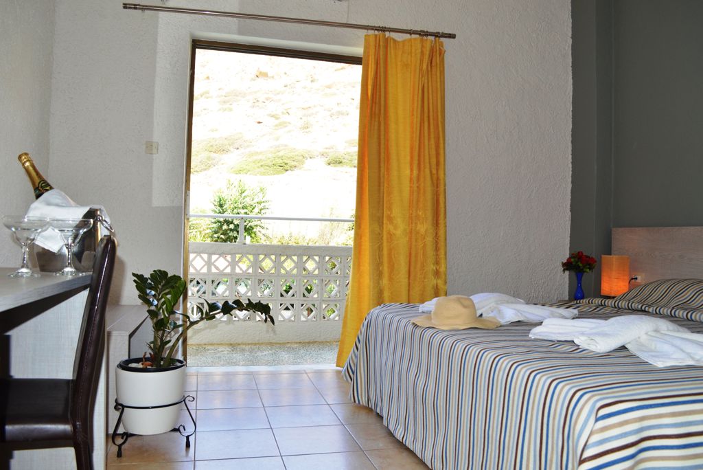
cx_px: 352
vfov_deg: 48.0
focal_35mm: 27
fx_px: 528
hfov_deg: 67.4
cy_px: 235
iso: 400
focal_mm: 18
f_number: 5.6
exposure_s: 1/200
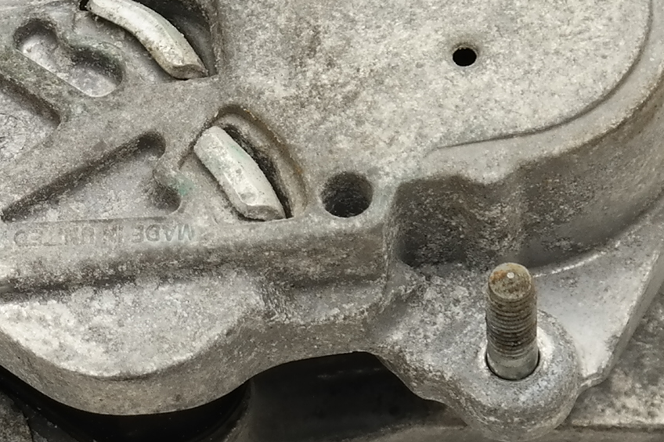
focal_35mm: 211
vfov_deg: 6.5
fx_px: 3891
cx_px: 172
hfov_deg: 9.7
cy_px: 37
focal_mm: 30
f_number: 4.5
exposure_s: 1/100
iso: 200
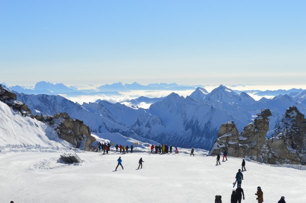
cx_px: 153
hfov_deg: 26.0
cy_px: 102
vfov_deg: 17.5
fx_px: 662
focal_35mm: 78
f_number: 11
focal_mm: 52
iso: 160
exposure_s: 1/500
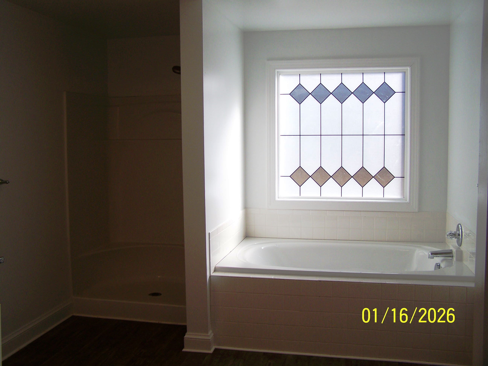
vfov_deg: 37.7
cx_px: 244
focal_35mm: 38
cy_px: 183
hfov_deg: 49.0
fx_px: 536
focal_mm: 6.3
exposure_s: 1/160
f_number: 2.8
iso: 64
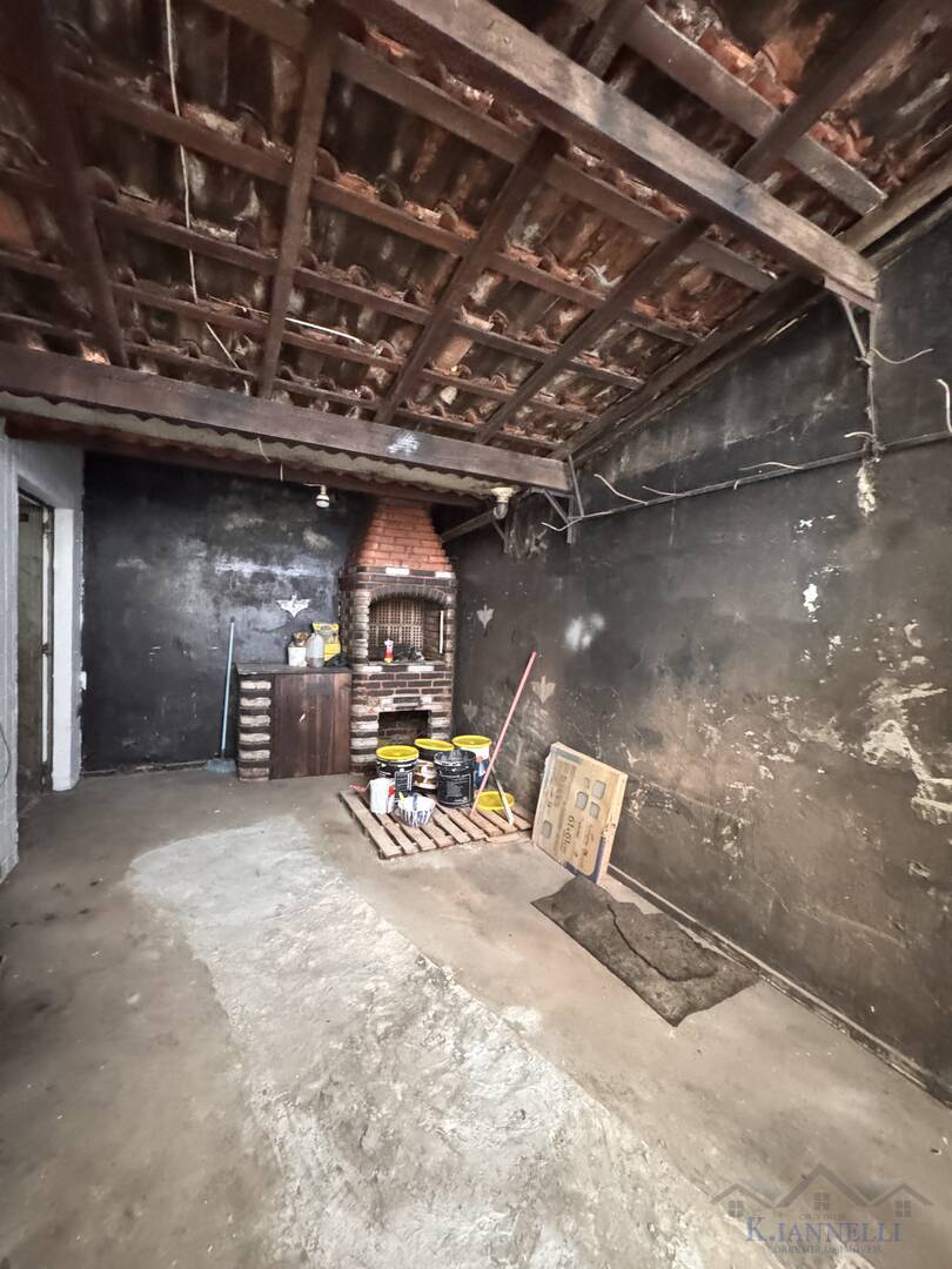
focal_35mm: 14
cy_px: 634
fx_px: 513
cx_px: 476
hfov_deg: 85.7
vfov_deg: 102.1
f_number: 2.2
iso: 2000
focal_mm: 2.22
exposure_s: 1/30
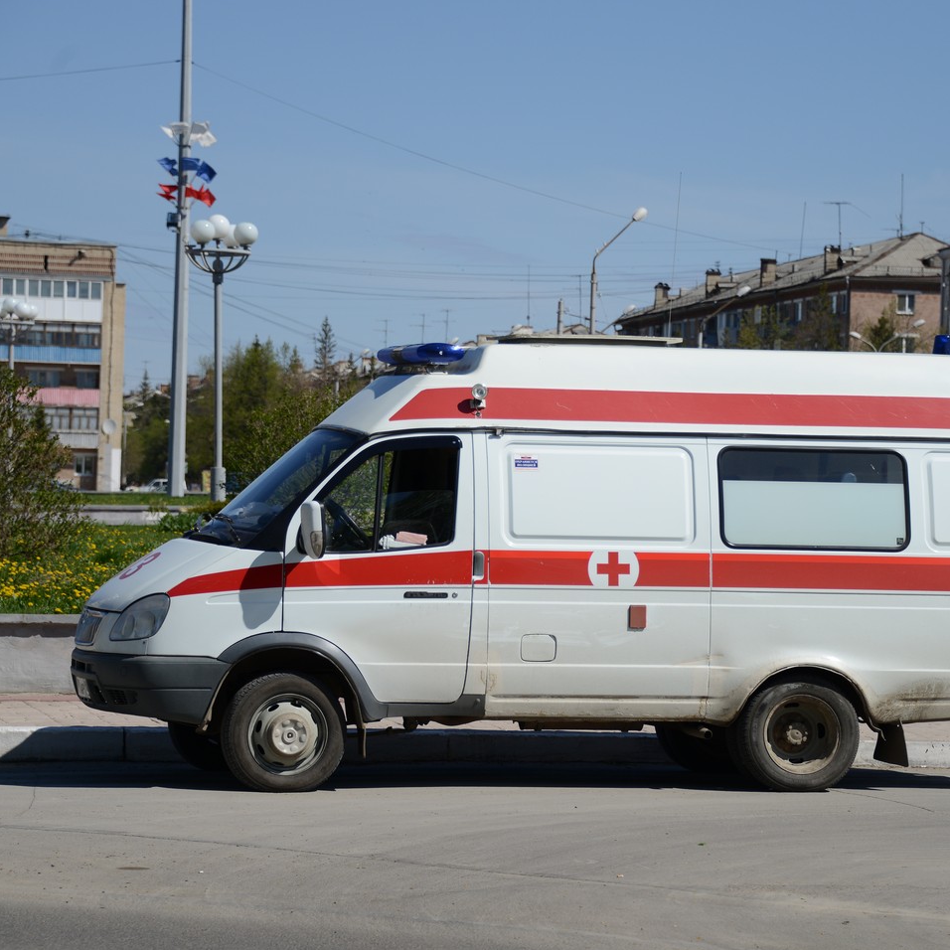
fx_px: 4347
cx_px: 536
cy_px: 465
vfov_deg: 12.5
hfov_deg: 12.5
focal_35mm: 140
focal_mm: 105
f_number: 5.3
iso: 200
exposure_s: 1/2000
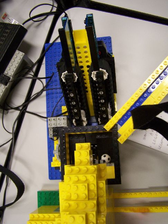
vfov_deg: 49.0
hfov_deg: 37.7
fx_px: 246
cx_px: 84
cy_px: 112
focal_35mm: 38
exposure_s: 1/20
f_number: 2.8
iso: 140
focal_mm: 6.3
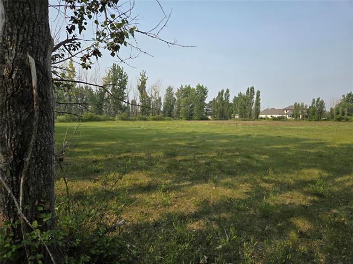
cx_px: 176
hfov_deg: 73.9
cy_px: 132
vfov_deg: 58.9
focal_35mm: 23
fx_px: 235
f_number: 1.8
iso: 80
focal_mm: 5.4
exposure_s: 1/4460
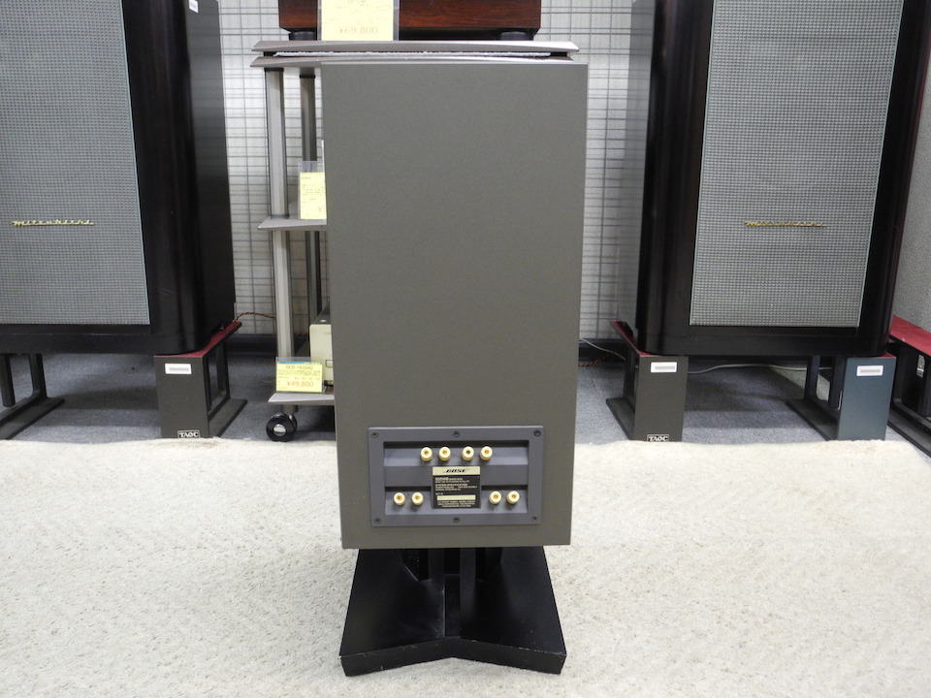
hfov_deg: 56.8
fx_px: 861
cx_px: 466
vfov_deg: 44.2
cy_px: 349
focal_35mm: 32
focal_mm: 6.8
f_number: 2.8
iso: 400
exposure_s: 1/18
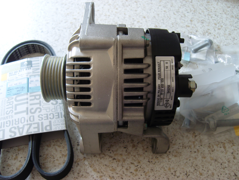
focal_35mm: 34
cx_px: 120
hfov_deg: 54.0
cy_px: 90
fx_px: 235
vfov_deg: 41.8
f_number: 2.8
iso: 100
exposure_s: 1/40
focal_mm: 7.3
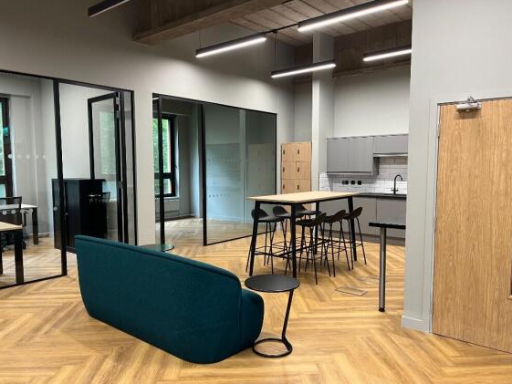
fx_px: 399
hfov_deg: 65.3
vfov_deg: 51.4
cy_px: 197
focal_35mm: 27
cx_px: 253
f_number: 1.6
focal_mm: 5.1
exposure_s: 1/50
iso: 100
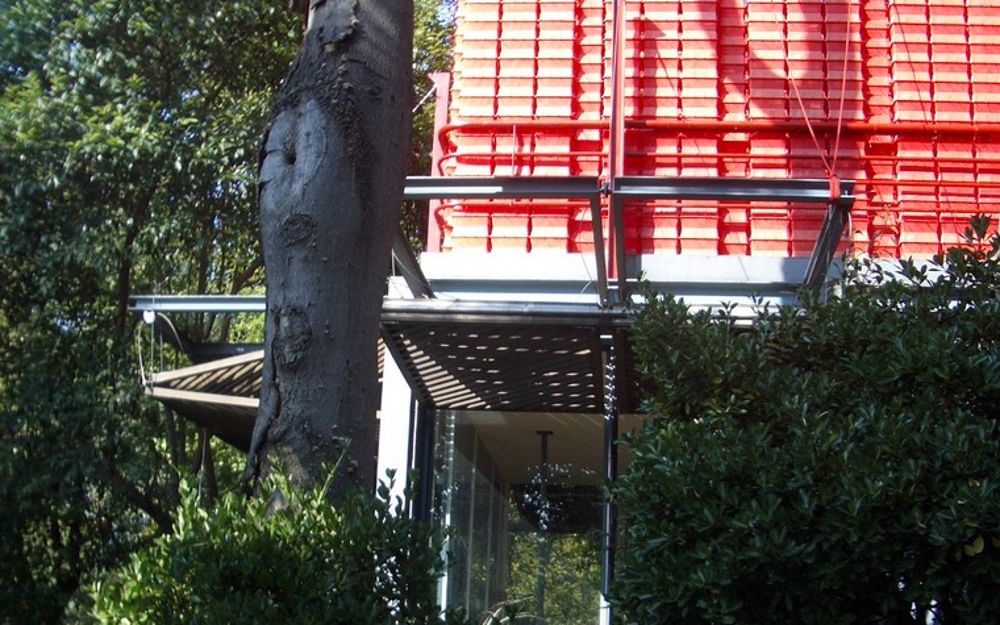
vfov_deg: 25.8
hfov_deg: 40.3
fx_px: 1363
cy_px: 386
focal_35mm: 50
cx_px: 517
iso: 50
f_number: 2.6
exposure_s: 1/250
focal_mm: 5.8
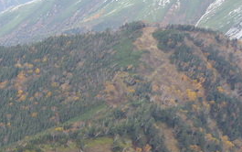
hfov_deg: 19.3
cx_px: -106
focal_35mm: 96
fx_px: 634
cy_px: 222
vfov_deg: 13.0
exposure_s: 1/200
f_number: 3.3
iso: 100
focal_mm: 4.3
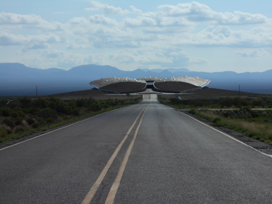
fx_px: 1021
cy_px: 102
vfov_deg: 11.4
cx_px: 136
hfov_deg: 15.2
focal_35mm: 130
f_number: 6.5
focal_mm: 23
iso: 80
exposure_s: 1/1000
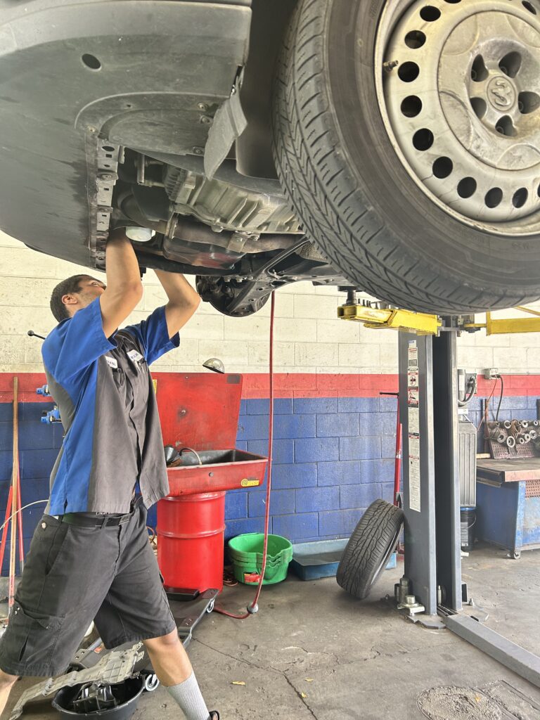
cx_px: 270
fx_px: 541
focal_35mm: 26
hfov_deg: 53.1
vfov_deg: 67.3
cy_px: 360
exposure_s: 1/60
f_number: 1.5
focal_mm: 5.7
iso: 100
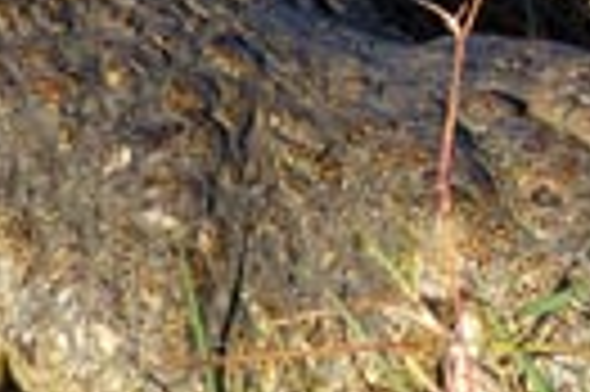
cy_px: 63
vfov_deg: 0.7
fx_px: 31215
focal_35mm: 1907
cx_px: 23
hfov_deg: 1.1
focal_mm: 108
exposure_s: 1/320
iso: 100
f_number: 4
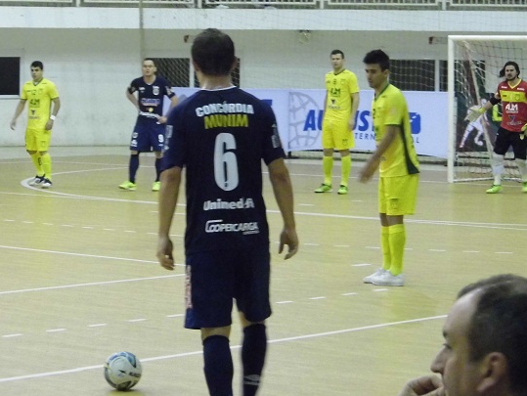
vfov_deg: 10.9
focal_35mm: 136
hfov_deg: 14.5
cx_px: 242
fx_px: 2072
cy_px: 168
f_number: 4.5
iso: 800
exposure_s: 1/40
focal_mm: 19
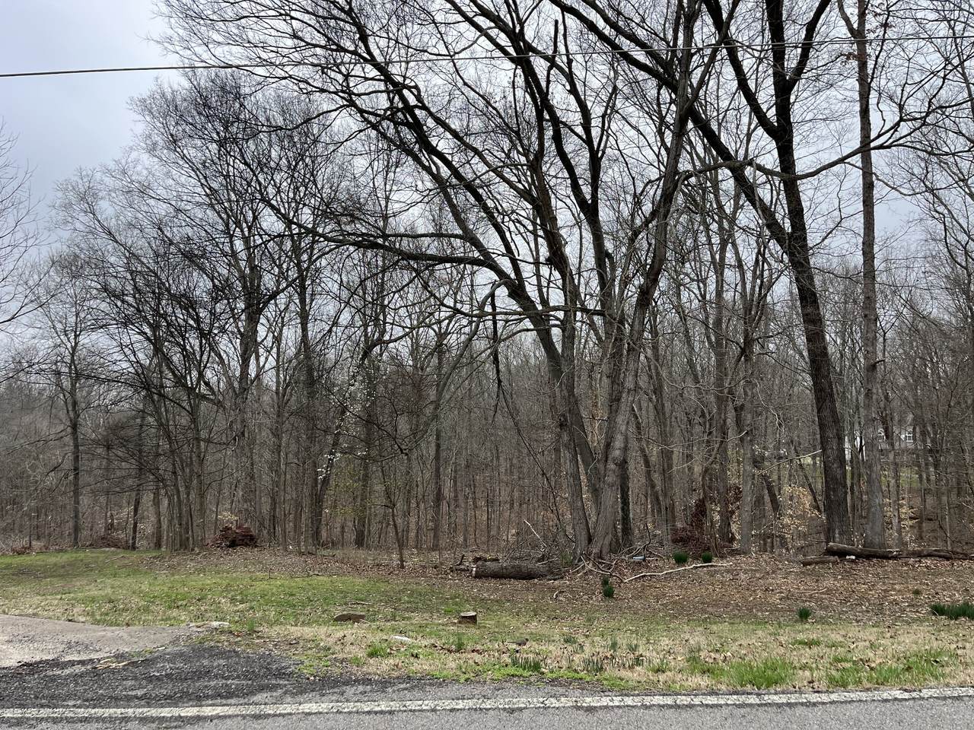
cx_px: 487
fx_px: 732
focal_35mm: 26
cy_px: 365
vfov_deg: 53.1
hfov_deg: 67.3
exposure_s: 1/913
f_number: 1.6
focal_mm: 5.1
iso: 50
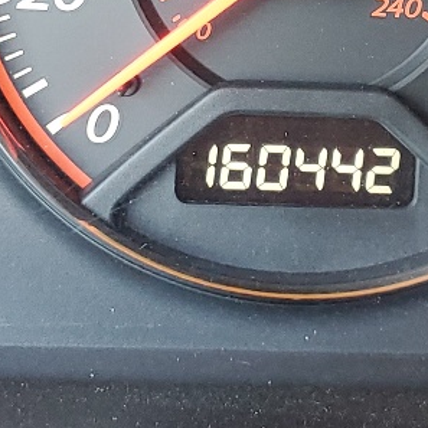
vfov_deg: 13.7
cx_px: 225
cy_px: -76
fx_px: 1735
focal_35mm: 124
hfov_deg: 14.1
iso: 159
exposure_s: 1/60.2
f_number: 1.5
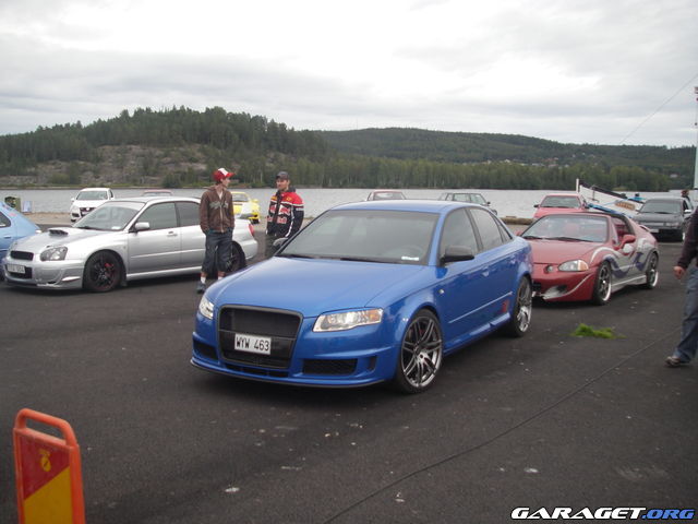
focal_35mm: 38
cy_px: 262
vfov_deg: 37.7
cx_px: 349
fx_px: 766
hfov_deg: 49.0
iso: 80
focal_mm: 6.3
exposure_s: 1/250
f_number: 3.3
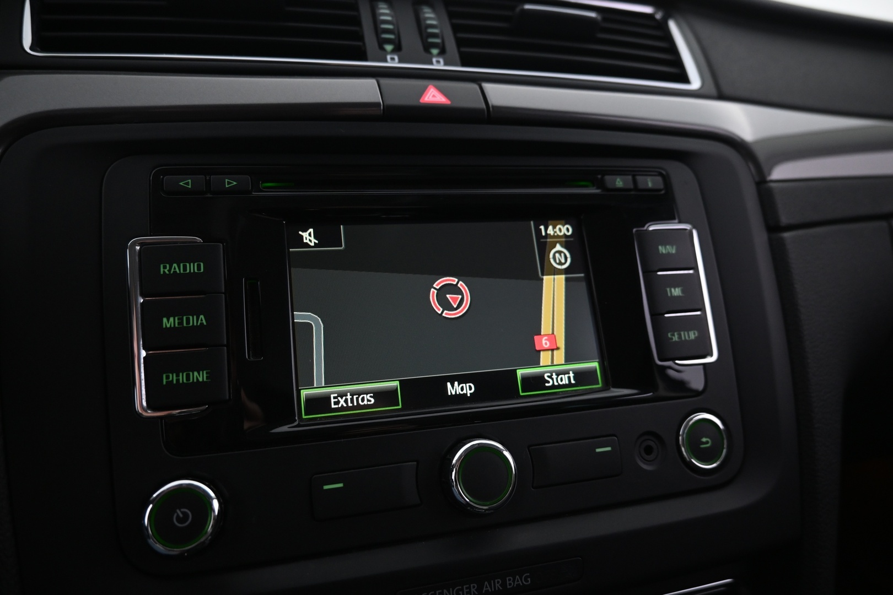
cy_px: 298
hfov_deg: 73.7
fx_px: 595
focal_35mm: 24
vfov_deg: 53.1
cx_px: 446
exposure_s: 1/25
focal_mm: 16
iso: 1000
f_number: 3.5
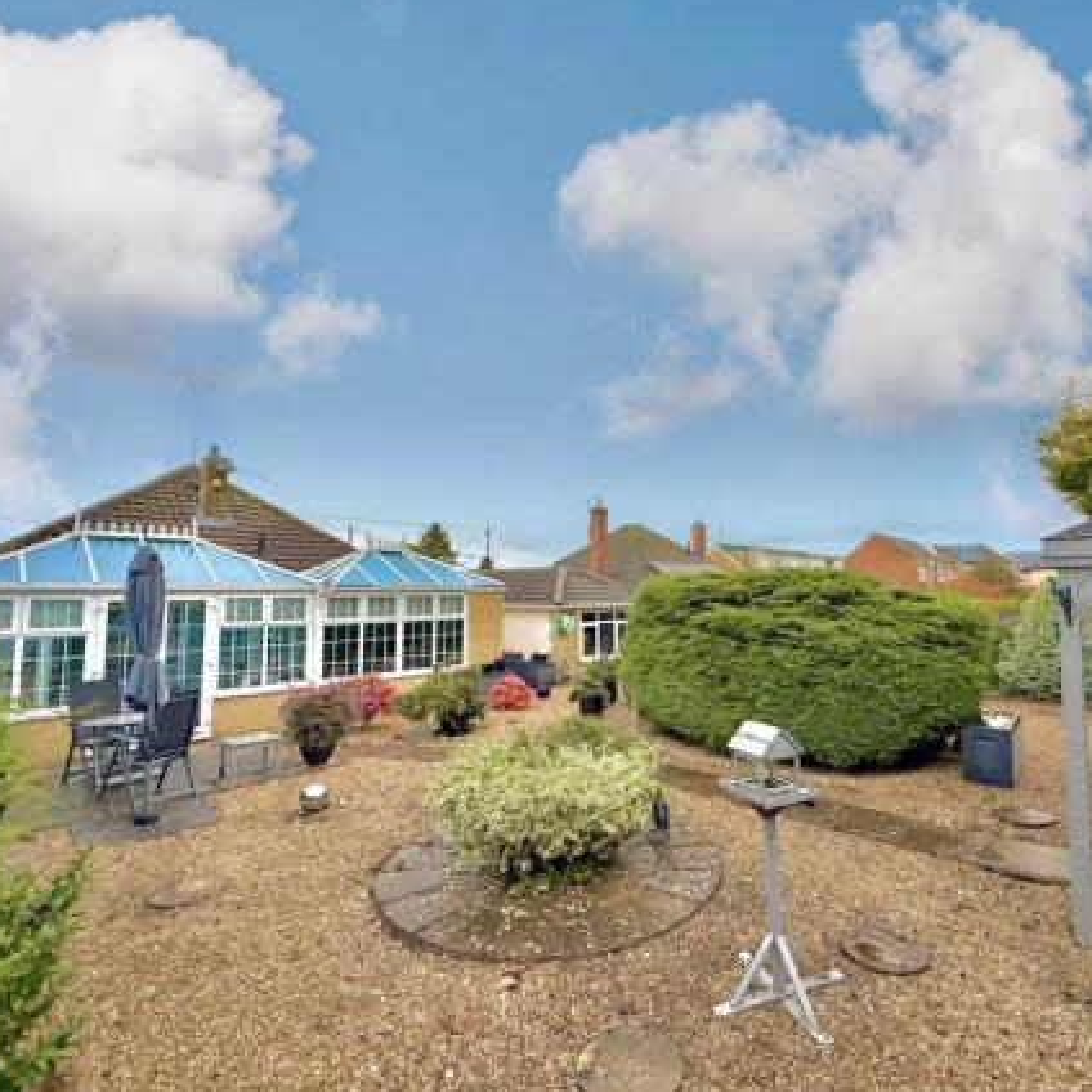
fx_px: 607
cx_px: 637
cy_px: 547
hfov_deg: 83.3
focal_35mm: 17
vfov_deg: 84.0
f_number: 2.2
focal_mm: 2.22
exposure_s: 1/388
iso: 50
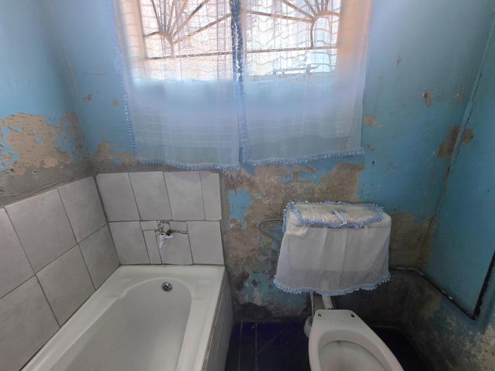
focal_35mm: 13
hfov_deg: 106.2
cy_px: 186
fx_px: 186
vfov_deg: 89.9
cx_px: 248
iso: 200
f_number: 1.9
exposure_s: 1/50.3
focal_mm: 2.2
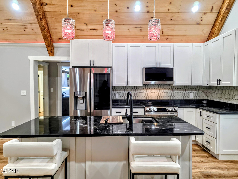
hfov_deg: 73.9
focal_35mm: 23
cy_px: 90
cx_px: 119
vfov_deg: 58.9
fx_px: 158
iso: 320
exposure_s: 1/120
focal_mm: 6.3
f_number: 1.7
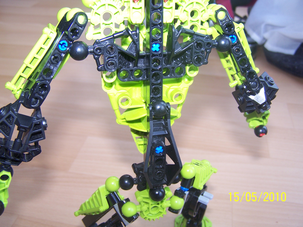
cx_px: 152
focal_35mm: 38
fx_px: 333
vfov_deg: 37.7
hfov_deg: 49.0
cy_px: 114
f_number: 2.8
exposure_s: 1/60
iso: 80
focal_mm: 6.3
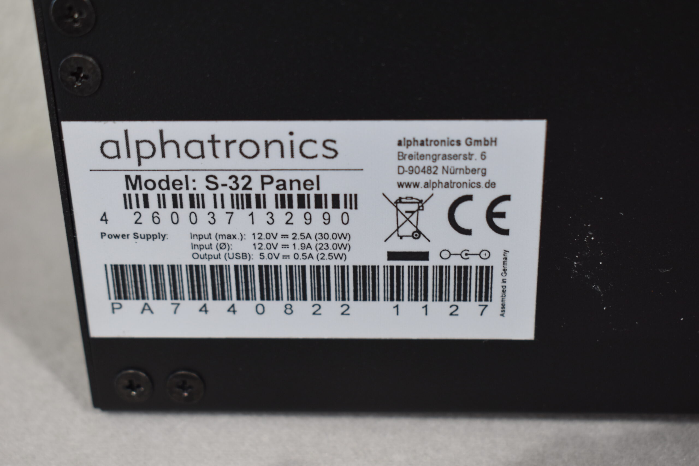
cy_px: 233
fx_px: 1165
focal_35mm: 60
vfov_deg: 22.6
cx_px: 350
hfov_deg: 33.4
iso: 400
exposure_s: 1/60
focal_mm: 40
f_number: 5.6
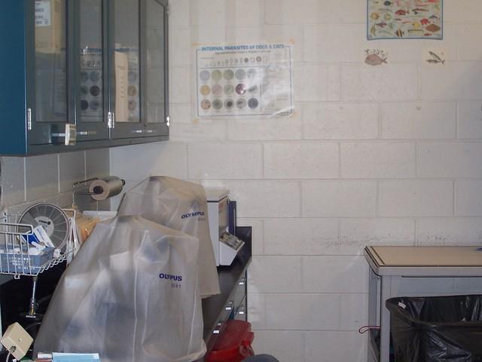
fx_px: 794
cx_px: 241
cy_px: 181
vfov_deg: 25.7
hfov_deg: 33.8
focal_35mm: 57
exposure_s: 1/60
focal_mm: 8.6
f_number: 3.4
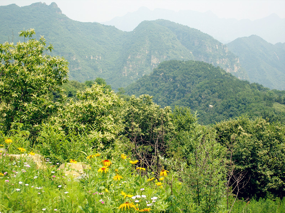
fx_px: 436
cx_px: 142
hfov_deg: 36.2
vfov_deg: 27.5
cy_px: 106
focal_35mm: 53
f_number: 3.1
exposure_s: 1/800
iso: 80
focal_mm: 11
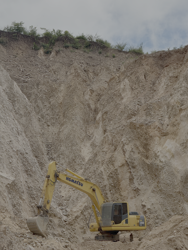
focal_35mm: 120
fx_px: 869
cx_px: 94
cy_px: 125
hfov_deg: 12.3
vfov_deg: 16.4
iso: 64
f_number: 2.8
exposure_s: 1/1866
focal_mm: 15.66
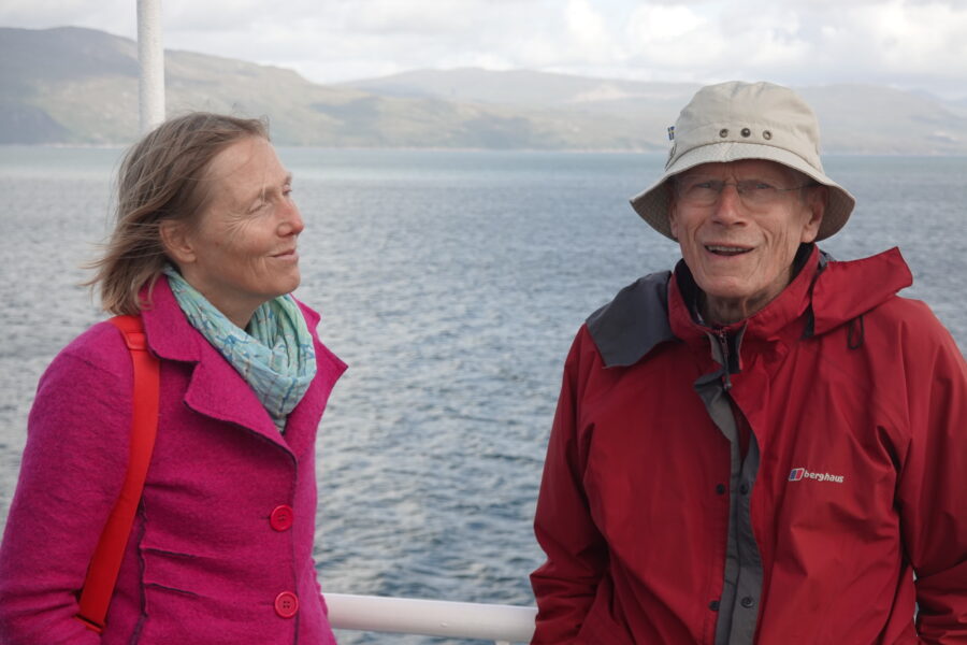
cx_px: 484
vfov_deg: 20.0
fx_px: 1826
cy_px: 322
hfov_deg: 29.7
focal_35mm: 68
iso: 125
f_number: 4
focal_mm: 24.84
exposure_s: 1/500
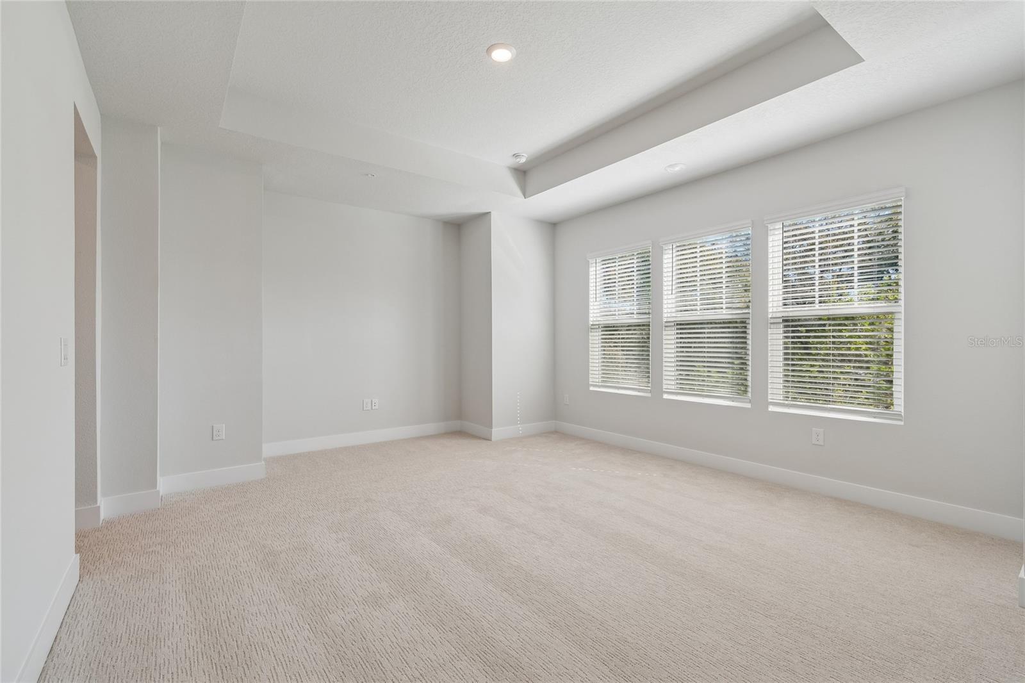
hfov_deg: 100.4
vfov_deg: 77.3
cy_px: 342
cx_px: 512
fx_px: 427
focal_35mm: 15
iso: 100
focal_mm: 10
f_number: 7.1
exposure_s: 1/50
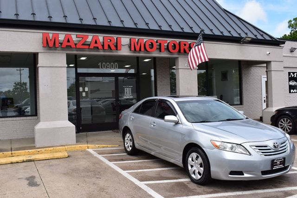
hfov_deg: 53.2
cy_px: 99
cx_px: 148
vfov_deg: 36.8
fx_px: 297
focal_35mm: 36
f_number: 11
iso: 400
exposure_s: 1/500
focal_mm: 24
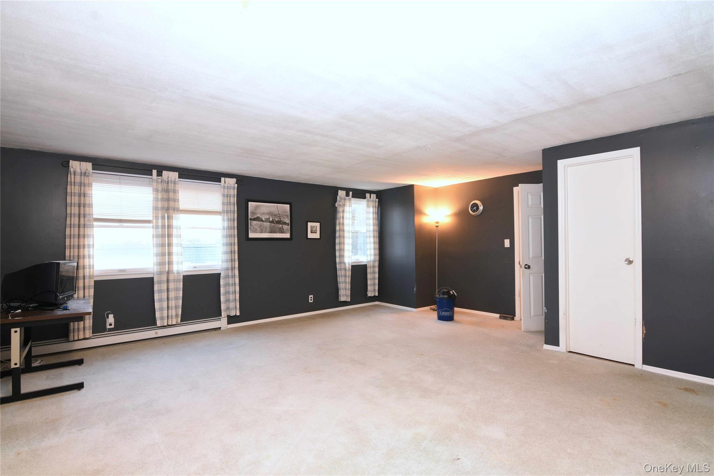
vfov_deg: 72.0
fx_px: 327
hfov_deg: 95.0
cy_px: 238
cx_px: 357
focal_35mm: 16
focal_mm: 11
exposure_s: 1/1.25
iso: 320
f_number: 9
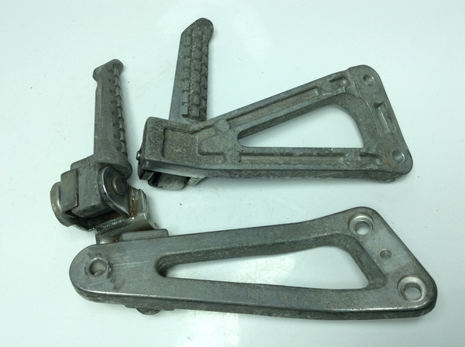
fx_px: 429
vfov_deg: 44.0
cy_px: 174
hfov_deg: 56.9
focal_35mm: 32
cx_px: 232
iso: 32
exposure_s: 1/384
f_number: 2.4
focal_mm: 3.3
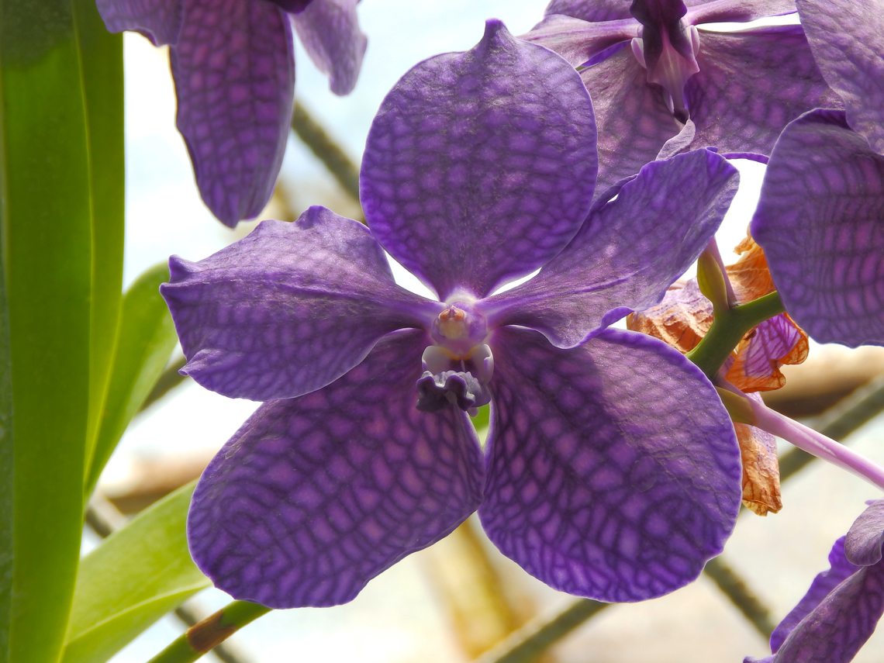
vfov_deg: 7.0
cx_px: 442
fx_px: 5439
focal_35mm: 213
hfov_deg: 9.3
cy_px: 332
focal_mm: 38.2
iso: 80
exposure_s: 1/100
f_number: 5.6
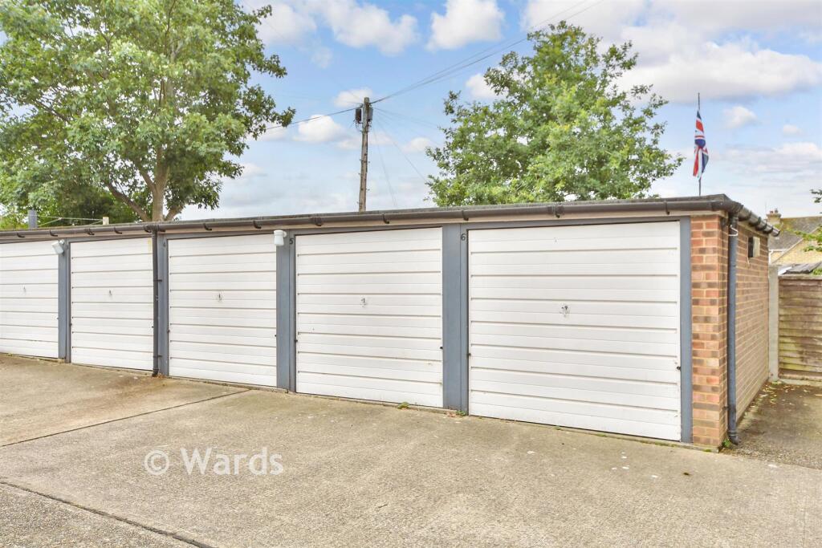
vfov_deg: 43.6
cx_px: 411
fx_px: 685
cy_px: 274
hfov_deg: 61.9
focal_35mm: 30
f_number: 8
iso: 160
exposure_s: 1/200
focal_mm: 20
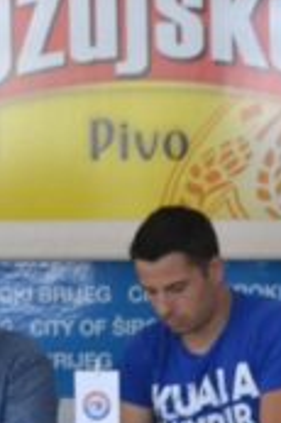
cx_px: -144
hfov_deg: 4.6
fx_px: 3508
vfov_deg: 6.9
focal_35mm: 299
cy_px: 403
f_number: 5.3
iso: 3200
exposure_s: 1/60
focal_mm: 46
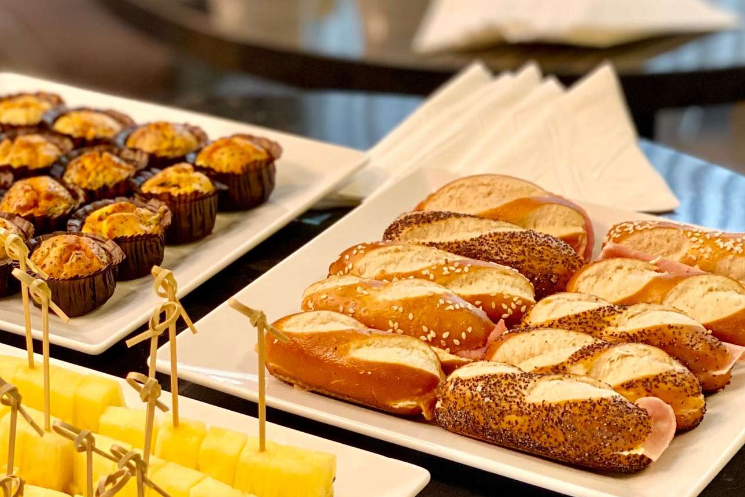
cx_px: 237
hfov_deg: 23.5
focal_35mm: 86
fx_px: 1780
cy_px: 212
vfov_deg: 15.9
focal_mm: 6
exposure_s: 1/33
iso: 125
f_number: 2
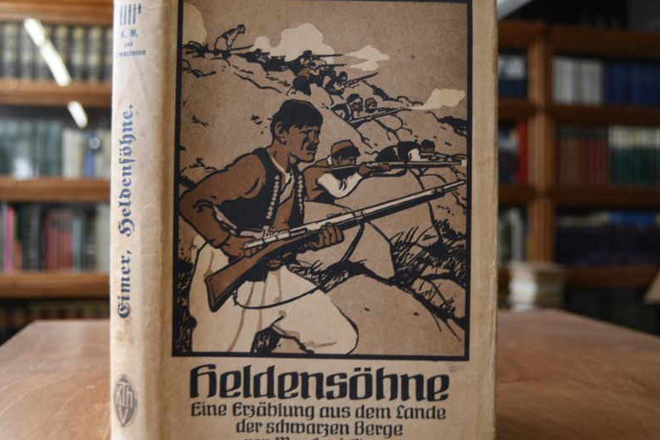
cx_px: 320
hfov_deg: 49.6
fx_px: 715
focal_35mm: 39
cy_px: 220
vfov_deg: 34.2
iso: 100
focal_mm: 23
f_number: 3.8
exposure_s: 1/20
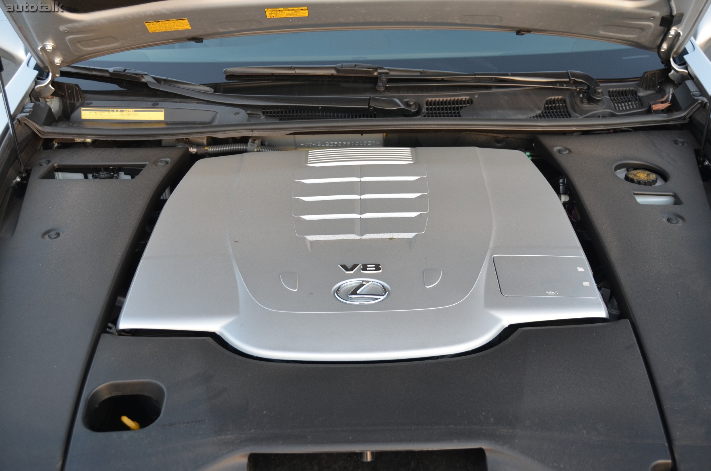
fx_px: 798
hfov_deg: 48.0
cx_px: 356
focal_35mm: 40
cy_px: 236
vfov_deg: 32.9
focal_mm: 27
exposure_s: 1/60
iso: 450
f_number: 4
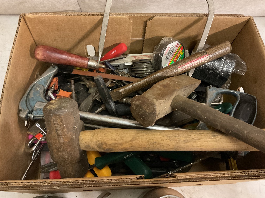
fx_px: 222
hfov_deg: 61.7
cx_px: 132
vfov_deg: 48.2
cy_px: 99
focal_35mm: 29
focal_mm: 3
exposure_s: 1/30
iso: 500
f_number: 1.8
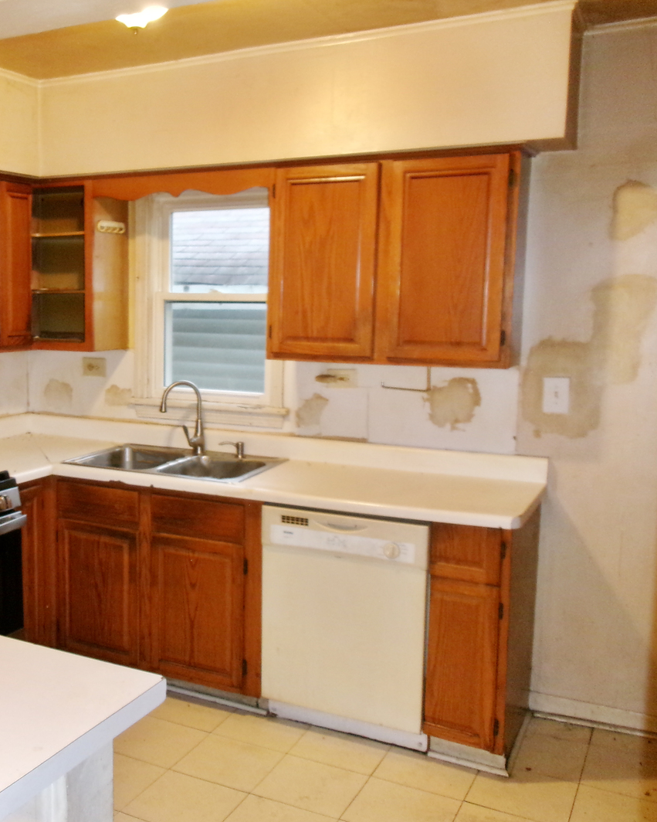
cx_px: 157
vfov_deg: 49.1
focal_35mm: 37
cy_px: 413
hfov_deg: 39.0
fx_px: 899
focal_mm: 5.1
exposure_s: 1/34
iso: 320
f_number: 3.9
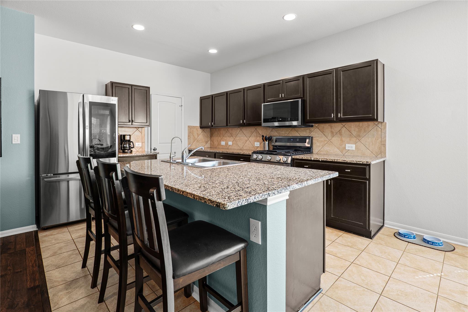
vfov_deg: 73.7
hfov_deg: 96.7
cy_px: 156
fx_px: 208
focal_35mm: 16
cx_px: 234
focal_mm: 16
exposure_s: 1.6
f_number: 7.1
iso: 400
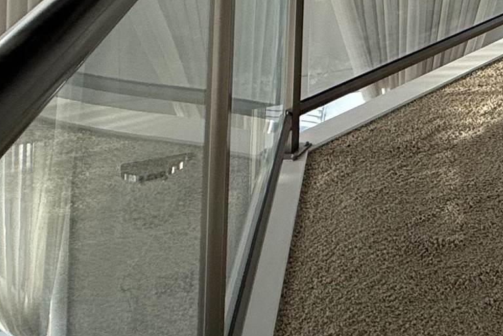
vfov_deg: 18.0
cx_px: 795
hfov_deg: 24.6
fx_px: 810
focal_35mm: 58
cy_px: -288
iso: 50
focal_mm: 2.22
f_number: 2.2
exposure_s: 1/400
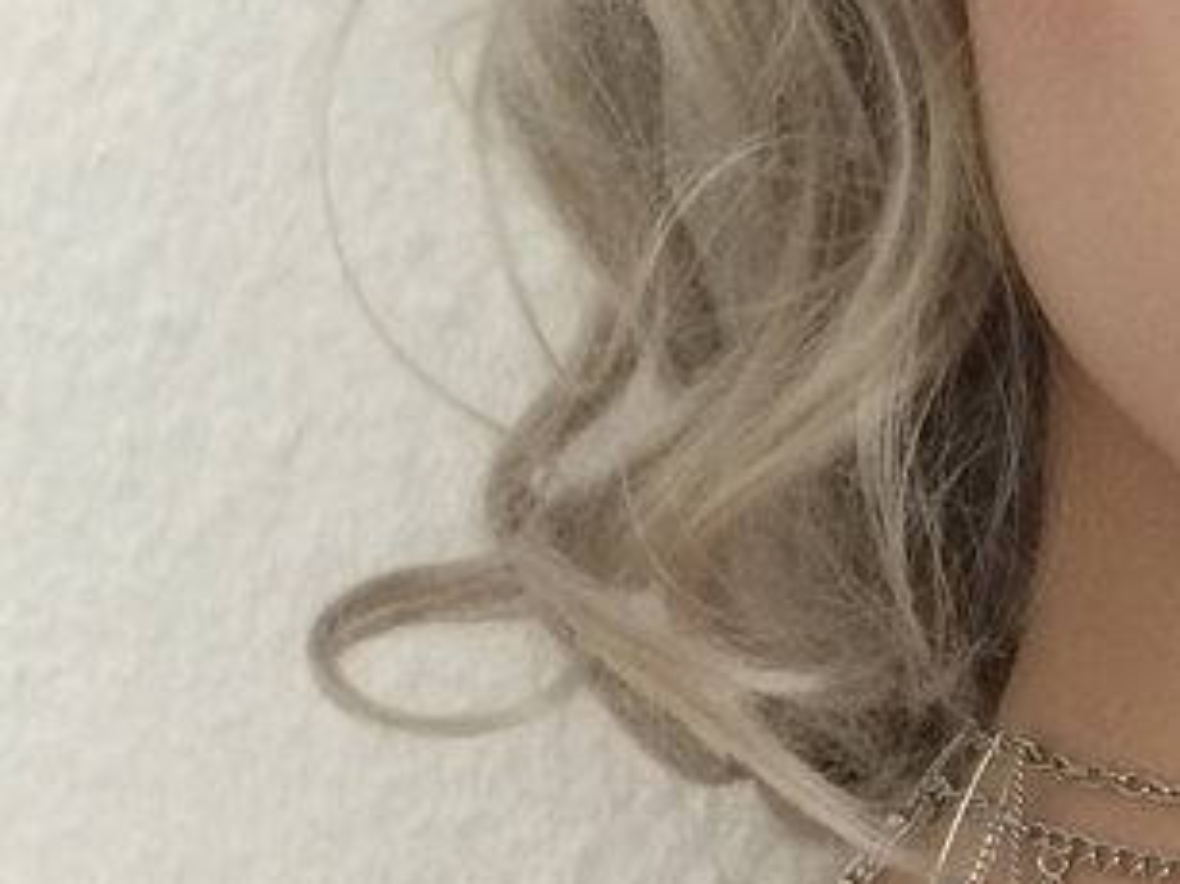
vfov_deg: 11.0
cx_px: 1153
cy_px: 1562
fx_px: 4293
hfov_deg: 15.4
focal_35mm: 126
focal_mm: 4.15
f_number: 2.2
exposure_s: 1/33
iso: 250
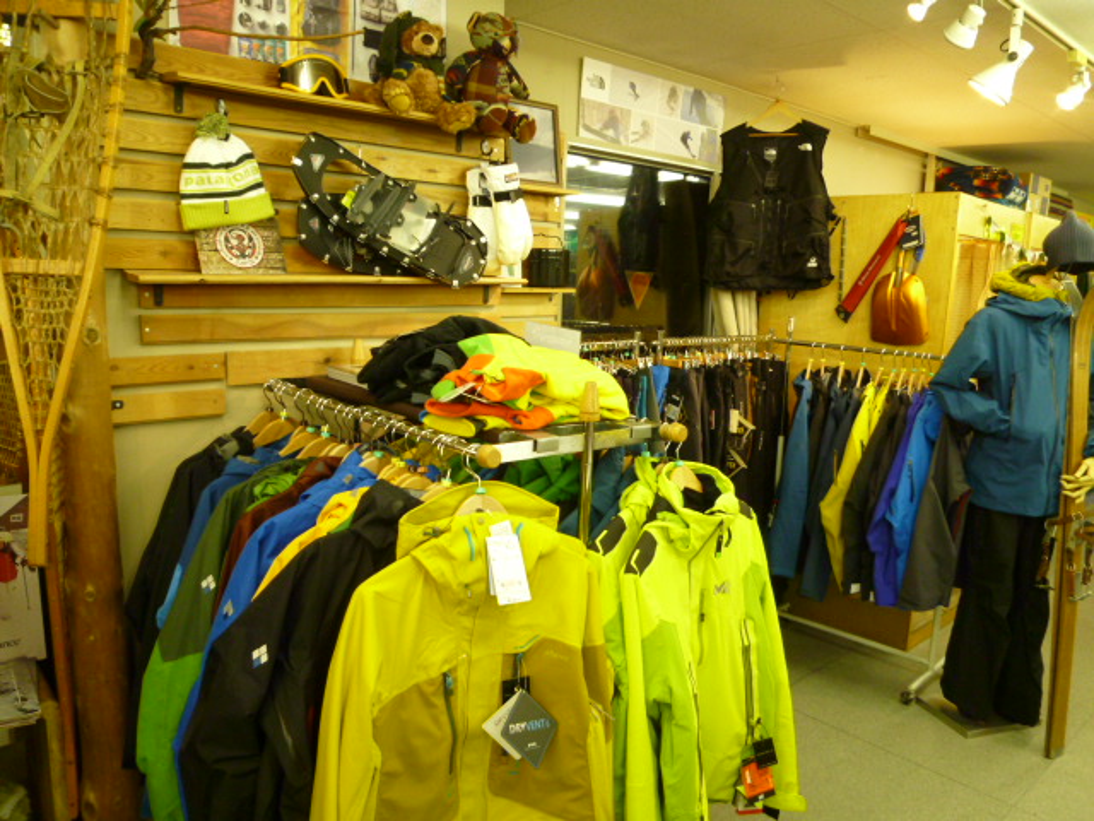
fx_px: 790
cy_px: 410
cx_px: 547
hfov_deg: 69.4
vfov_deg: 54.9
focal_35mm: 25
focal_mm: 4.5
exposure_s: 1/30
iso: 250
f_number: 2.8
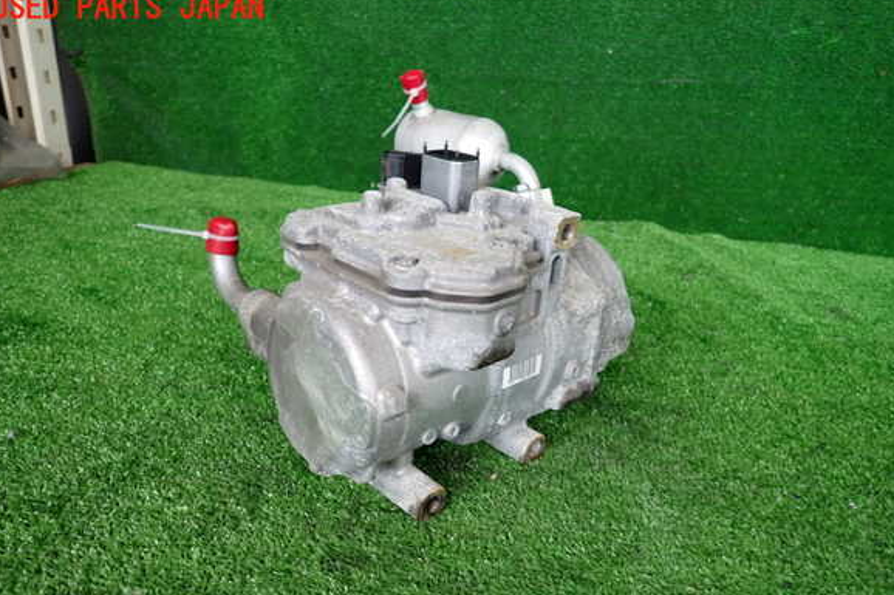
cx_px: 447
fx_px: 670
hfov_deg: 67.4
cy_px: 337
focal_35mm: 27
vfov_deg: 47.8
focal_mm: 4.5
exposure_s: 1/125
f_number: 2
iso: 200
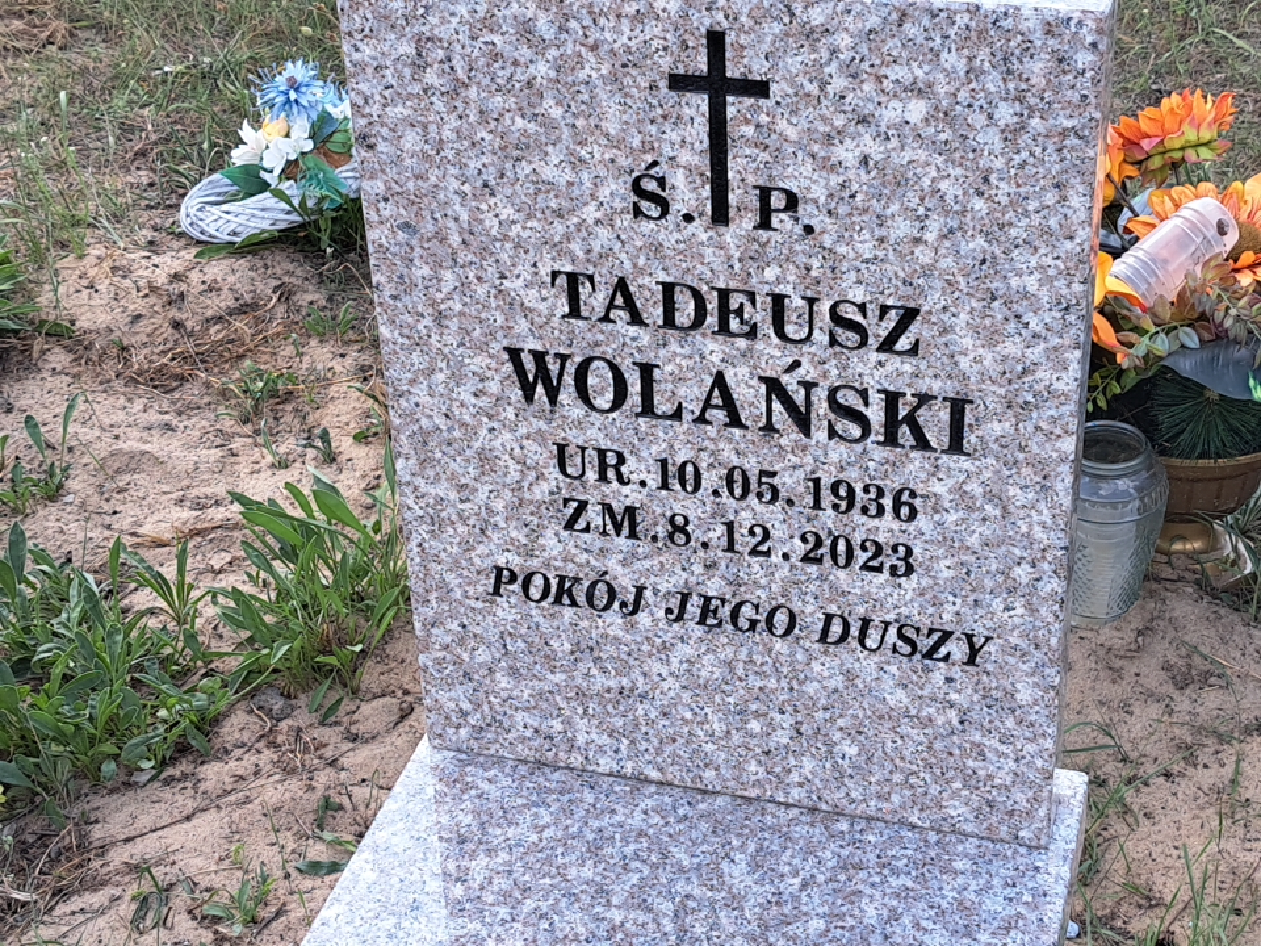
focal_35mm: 24
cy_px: 473
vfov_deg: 56.8
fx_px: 874
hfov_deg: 71.6
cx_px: 630
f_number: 1.8
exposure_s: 1/222
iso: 50
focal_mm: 5.23
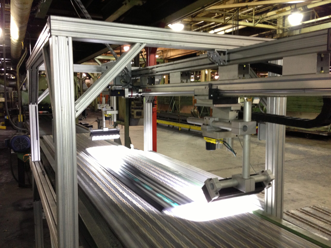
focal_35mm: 33
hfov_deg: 55.4
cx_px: 166
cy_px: 124
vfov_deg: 42.9
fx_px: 316
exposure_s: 1/20
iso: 200
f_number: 2.4
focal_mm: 4.13
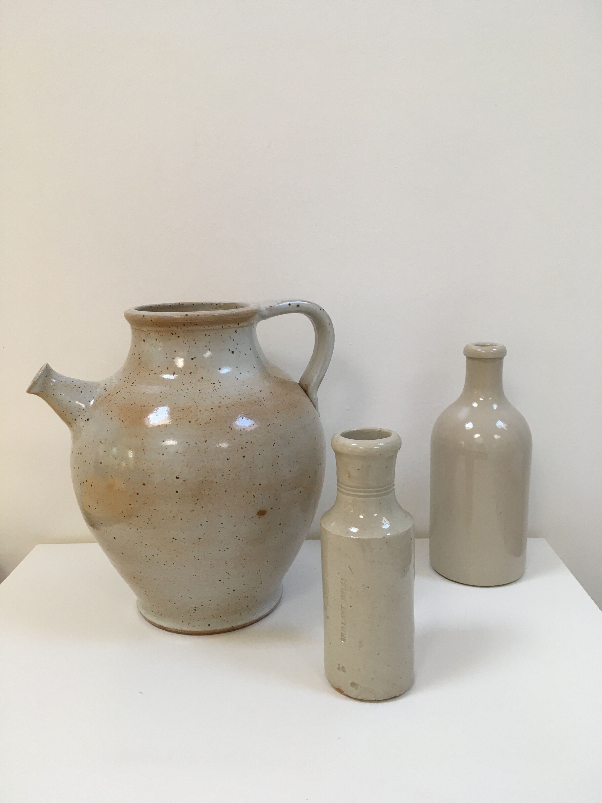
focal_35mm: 29
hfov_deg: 48.2
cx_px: 301
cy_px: 402
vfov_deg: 61.7
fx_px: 672
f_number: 2.2
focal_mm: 4.15
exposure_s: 1/33
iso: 80
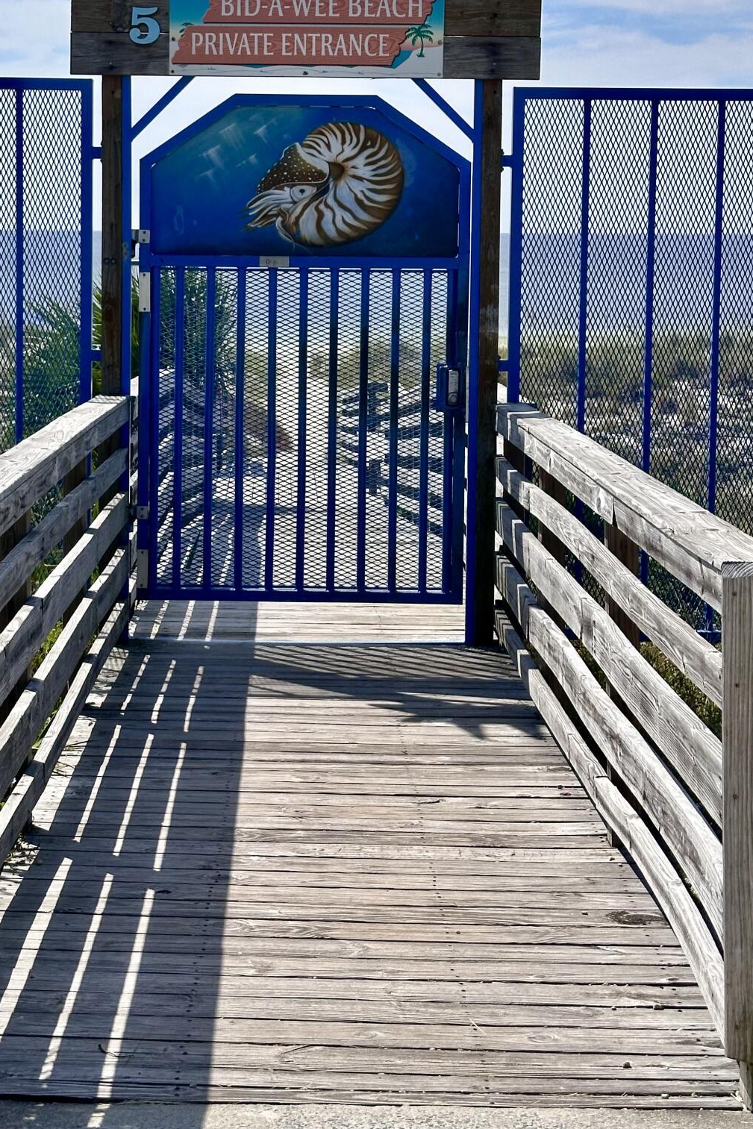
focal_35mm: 66
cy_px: 416
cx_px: 282
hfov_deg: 20.6
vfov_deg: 30.4
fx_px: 2070
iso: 64
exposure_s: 1/6211
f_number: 1.78
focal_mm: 6.86
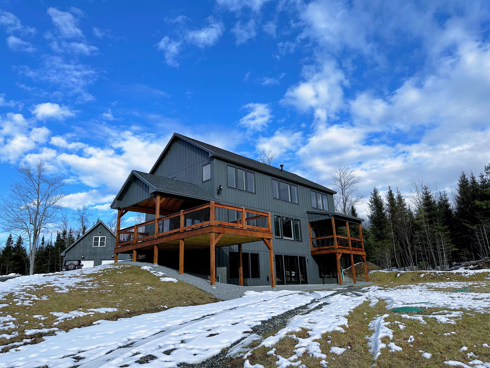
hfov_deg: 71.6
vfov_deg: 56.8
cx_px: 245
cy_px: 184
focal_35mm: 24
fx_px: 340
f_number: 1.78
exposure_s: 1/3861
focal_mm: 6.86
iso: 80
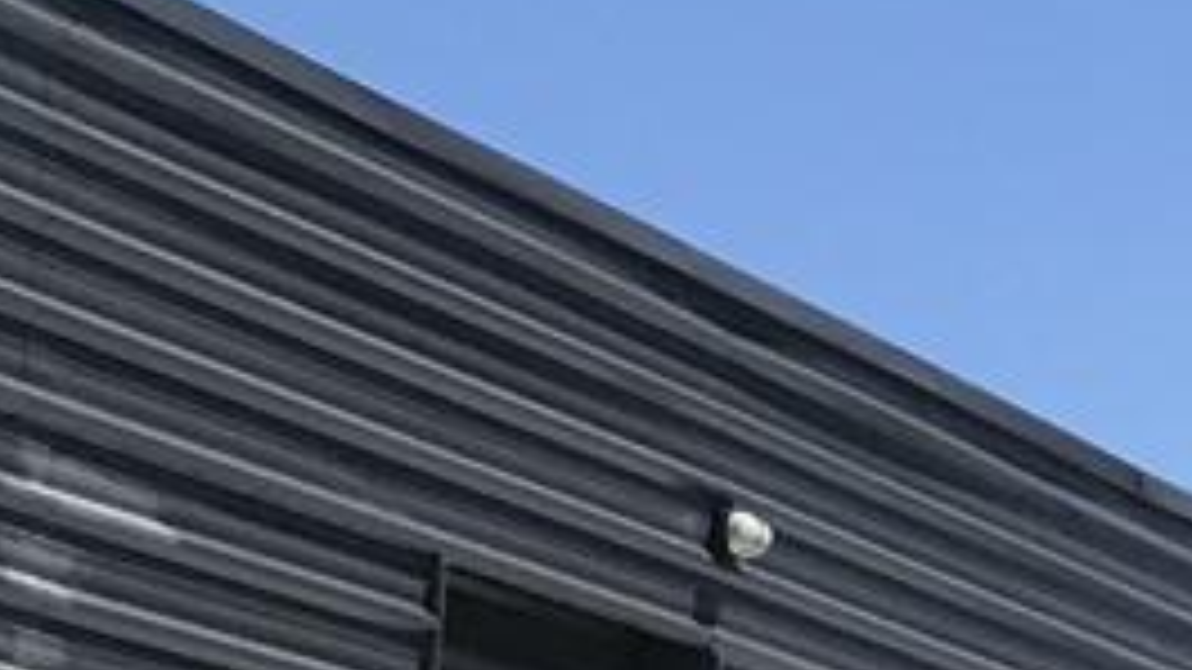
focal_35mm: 232
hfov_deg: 8.6
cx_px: 2640
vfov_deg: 5.2
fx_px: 7332
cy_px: 171
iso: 20
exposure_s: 1/2994
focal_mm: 3.99
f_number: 1.8
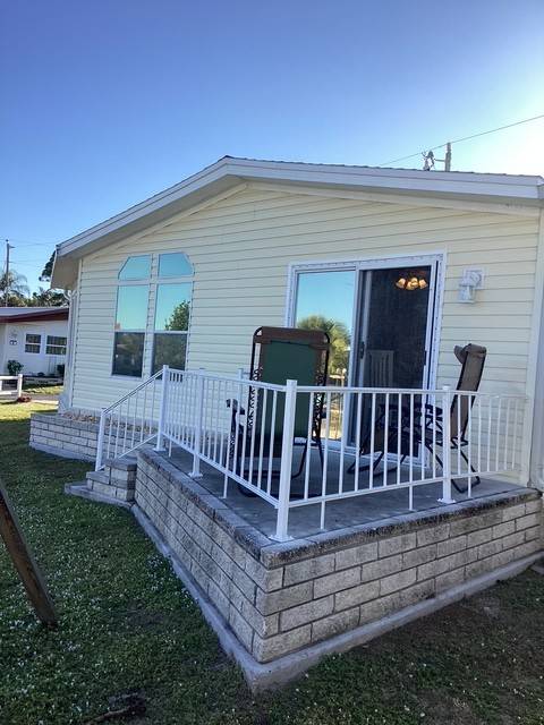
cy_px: 362
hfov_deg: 45.4
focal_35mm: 31
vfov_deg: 58.4
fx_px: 650
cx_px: 272
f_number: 2.4
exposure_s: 1/799
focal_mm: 3.3
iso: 25
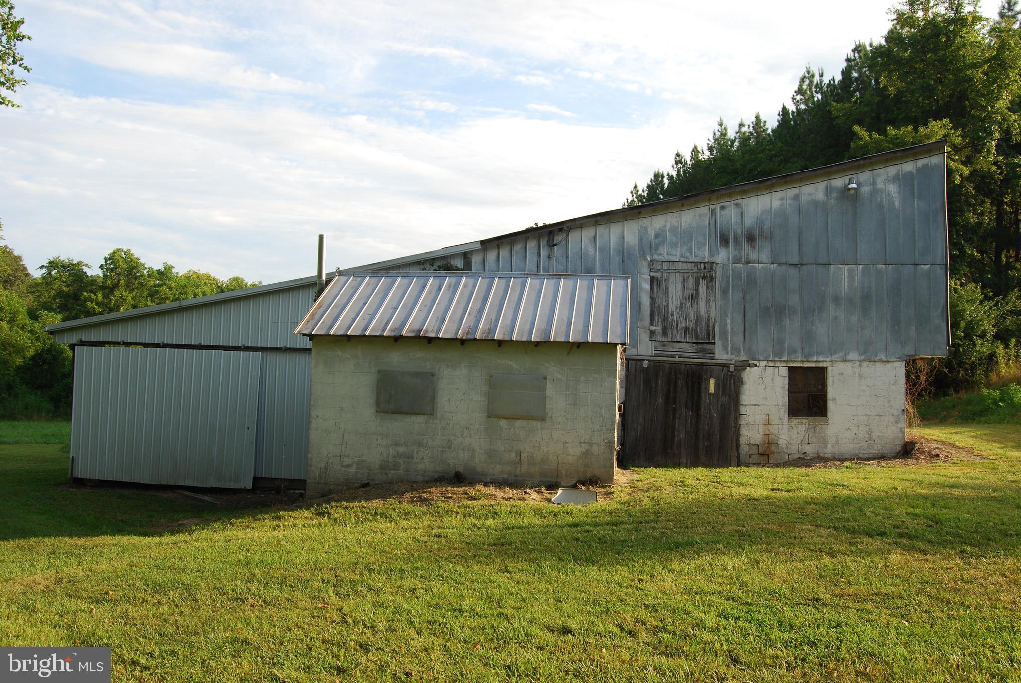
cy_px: 342
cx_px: 510
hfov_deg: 61.9
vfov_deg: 43.7
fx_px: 852
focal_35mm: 30
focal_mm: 20
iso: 200
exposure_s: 1/125
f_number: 9
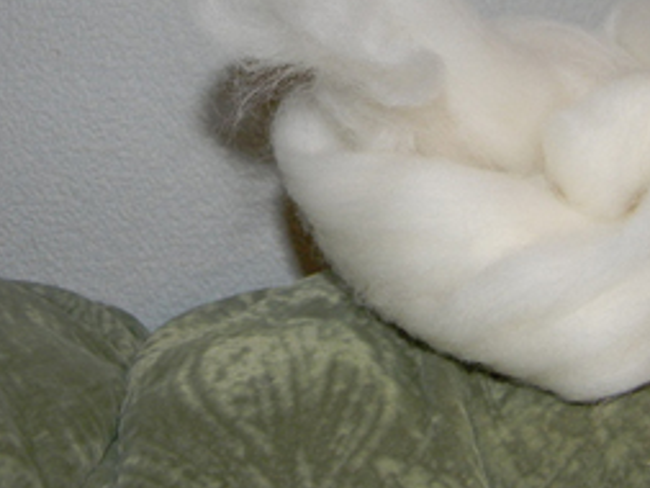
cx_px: 540
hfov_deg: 26.1
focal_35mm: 73
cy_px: 92
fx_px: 1371
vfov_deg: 20.0
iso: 200
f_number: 3.8
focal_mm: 7.3
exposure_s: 1/30
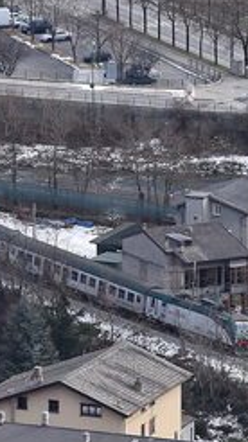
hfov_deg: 2.5
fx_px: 5615
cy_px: 137
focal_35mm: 479
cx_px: 0
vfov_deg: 4.5
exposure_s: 1/320
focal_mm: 125
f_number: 13
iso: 400
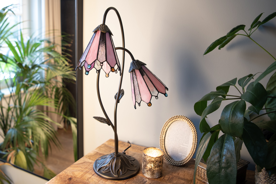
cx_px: 138
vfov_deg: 53.2
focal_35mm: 24
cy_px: 92
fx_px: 184
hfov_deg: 73.7
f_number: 3.2
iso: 320
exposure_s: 1/10
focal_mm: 24
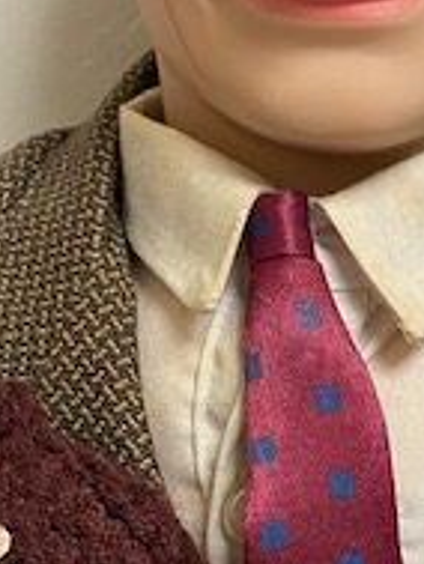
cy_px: 331
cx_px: 355
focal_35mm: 88
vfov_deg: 22.2
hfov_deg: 16.6
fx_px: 1436
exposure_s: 1/50
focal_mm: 4.25
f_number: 1.8
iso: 250
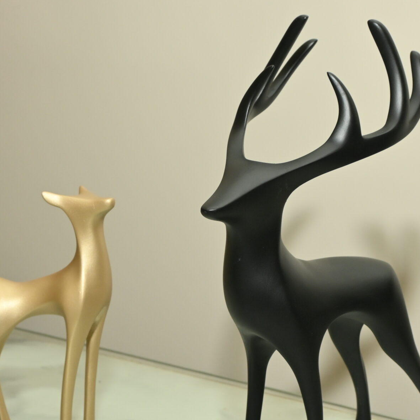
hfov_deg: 24.0
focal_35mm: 72
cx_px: 245
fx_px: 988
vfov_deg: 23.9
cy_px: 289
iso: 500
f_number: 7.1
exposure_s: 1/100
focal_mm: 26
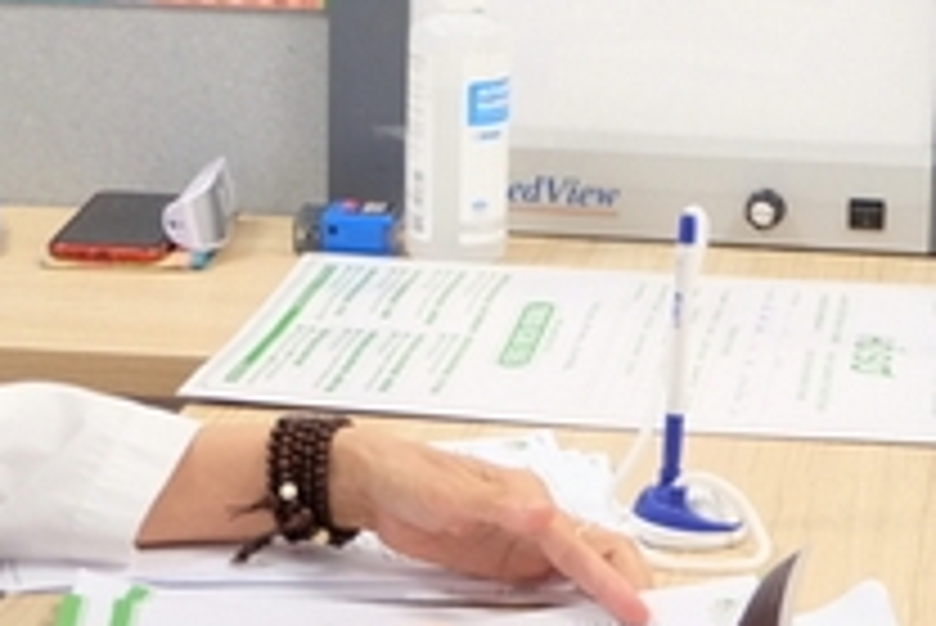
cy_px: 239
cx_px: 490
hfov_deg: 16.1
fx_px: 3304
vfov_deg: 10.8
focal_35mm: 127
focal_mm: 22.2
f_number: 4
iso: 400
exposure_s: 1/20
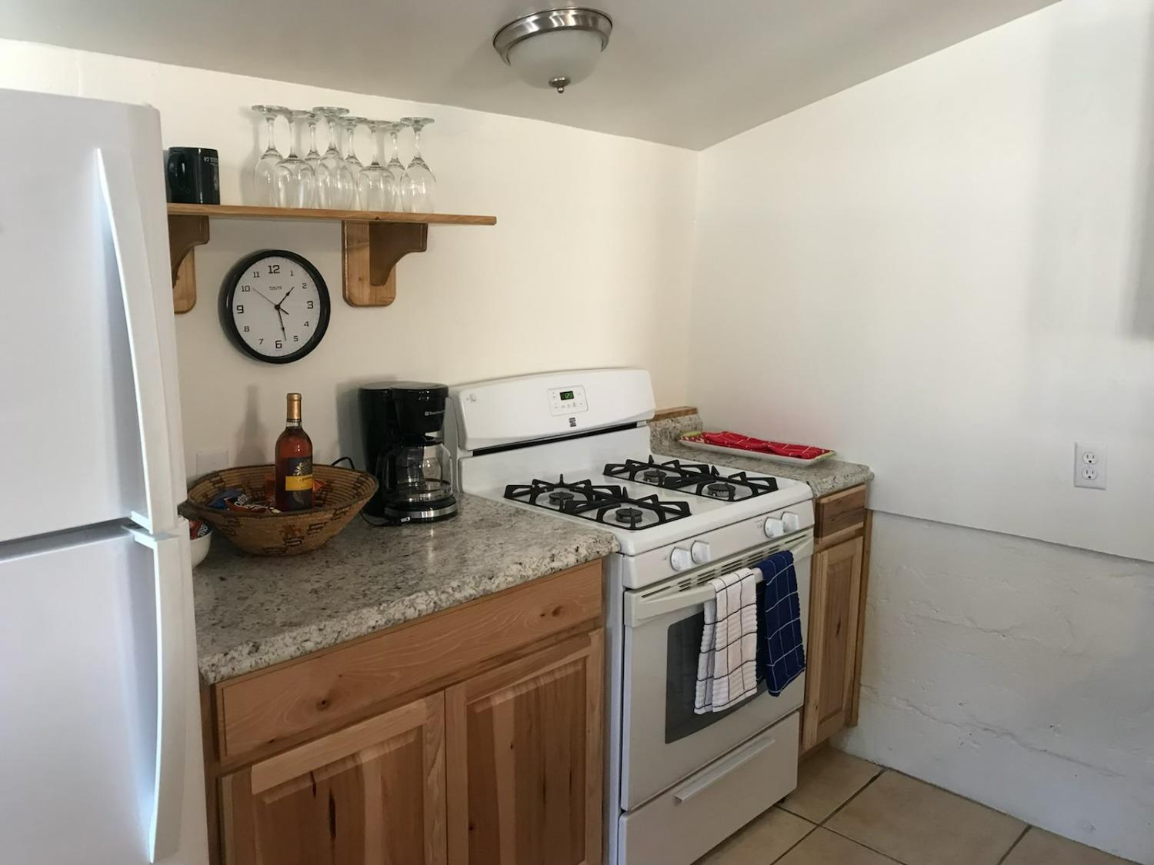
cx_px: 577
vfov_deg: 49.7
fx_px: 933
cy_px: 432
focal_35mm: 28
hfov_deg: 63.4
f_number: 1.8
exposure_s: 1/17
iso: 40
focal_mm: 3.99
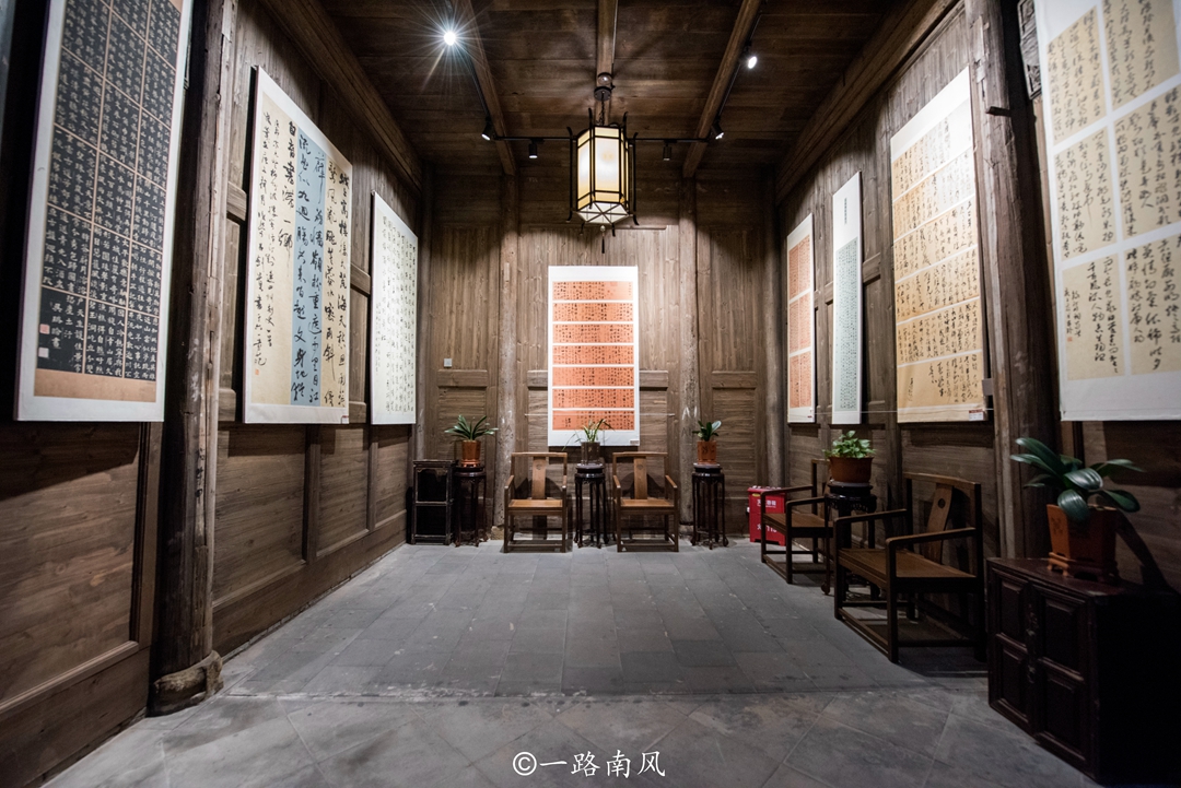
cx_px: 590
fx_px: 459
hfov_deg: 104.2
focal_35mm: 14
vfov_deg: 81.3
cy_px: 394
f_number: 4.5
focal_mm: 14
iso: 2500
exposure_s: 1/100
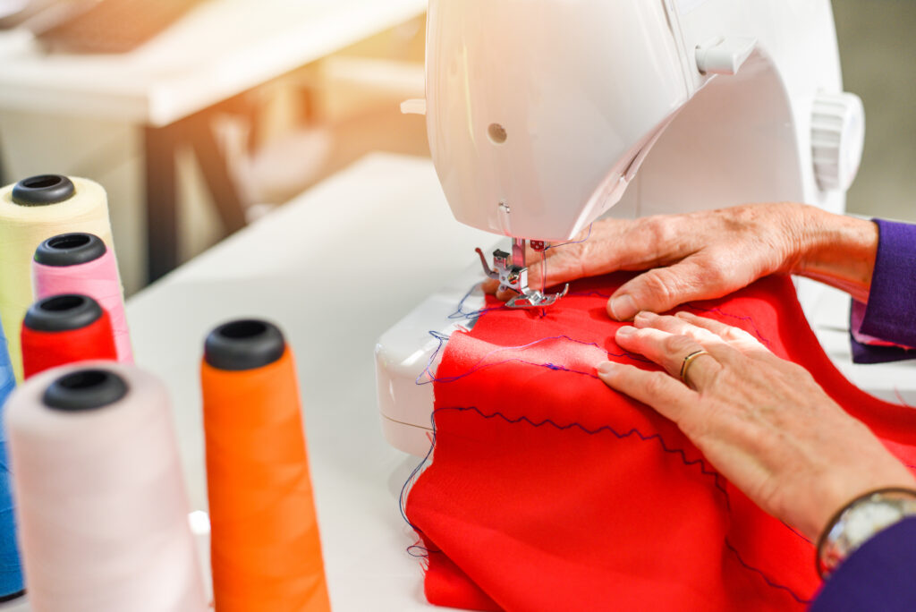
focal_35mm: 50
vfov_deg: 27.0
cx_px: 458
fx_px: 1273
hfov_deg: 39.6
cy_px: 306
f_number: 2.8
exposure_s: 1/800
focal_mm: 50
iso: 400
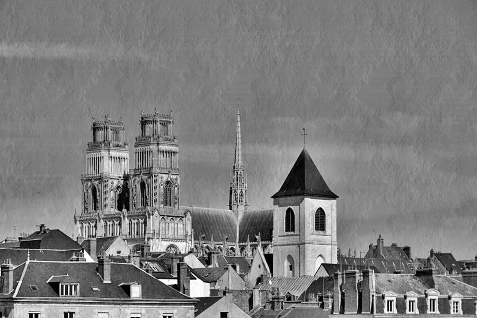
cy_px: 159
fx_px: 1630
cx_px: 238
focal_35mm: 123
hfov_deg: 16.7
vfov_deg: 11.1
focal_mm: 82
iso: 100
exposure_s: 1/250
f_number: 8
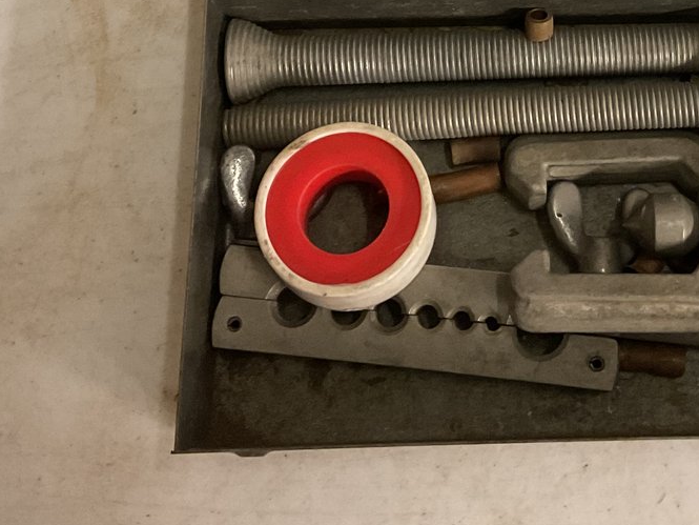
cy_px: -66
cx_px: 574
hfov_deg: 28.7
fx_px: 1333
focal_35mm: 66
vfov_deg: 21.1
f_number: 1.8
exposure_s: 1/40
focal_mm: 3
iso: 250
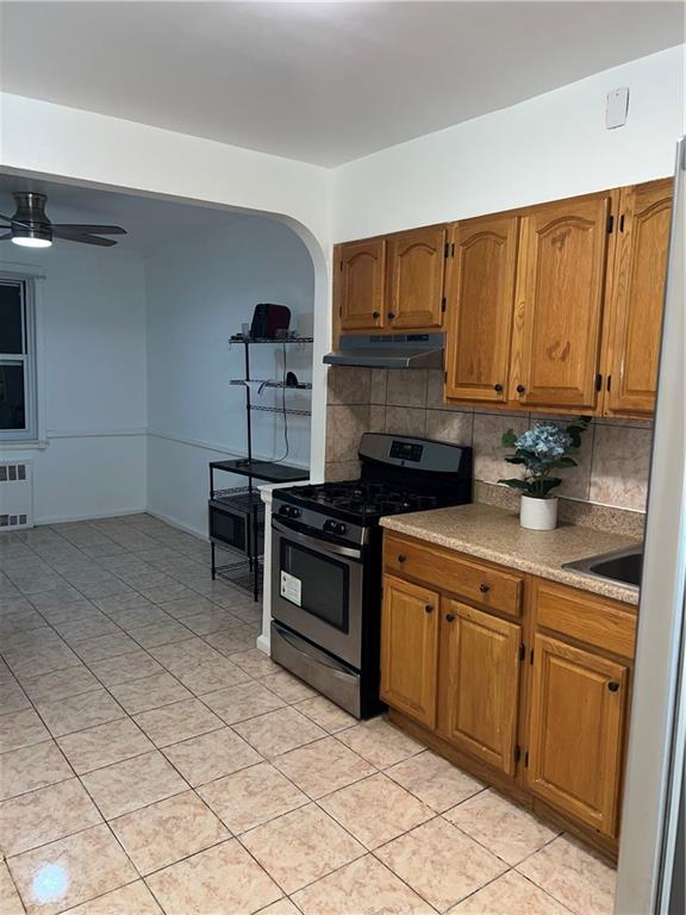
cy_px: 458
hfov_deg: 53.1
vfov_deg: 67.3
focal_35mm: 26
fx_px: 687
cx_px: 343
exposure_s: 1/30
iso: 50
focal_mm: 5.7
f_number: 1.5
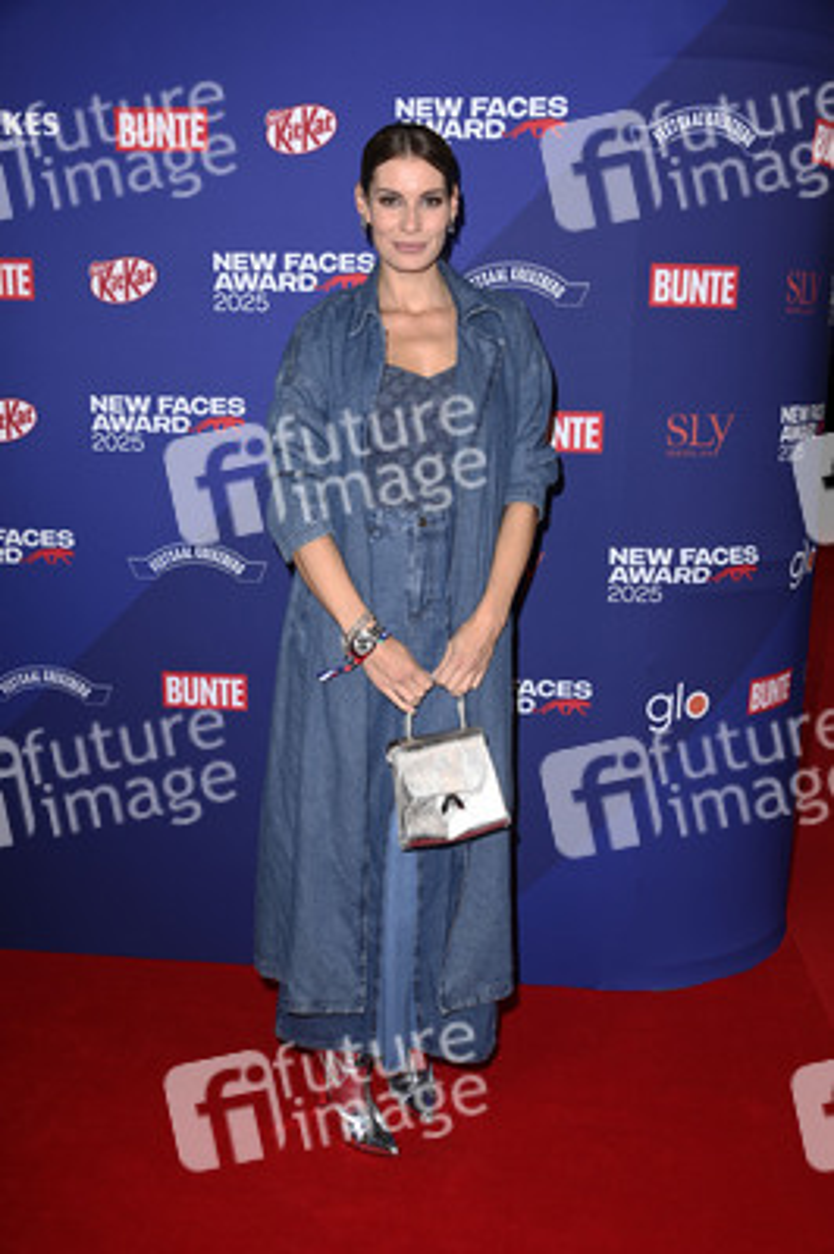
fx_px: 1253
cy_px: 627
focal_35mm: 36
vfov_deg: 53.2
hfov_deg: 36.8
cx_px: 417
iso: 500
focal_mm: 36
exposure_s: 1/250
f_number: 6.3
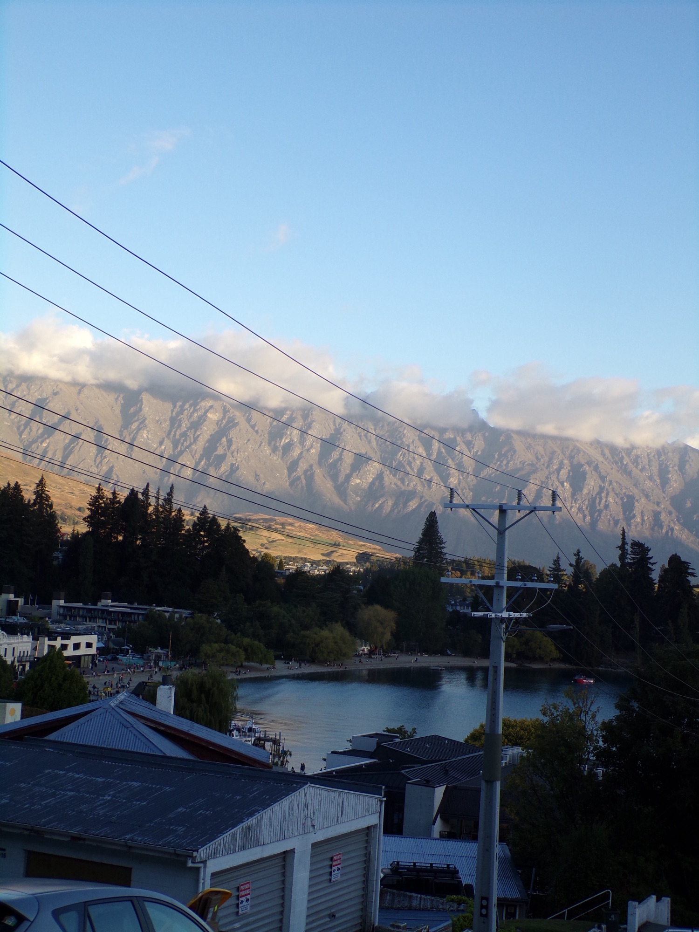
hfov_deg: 29.7
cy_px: 466
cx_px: 350
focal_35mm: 49
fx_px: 1319
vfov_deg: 38.9
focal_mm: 8.7
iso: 80
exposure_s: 1/250
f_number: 3.5
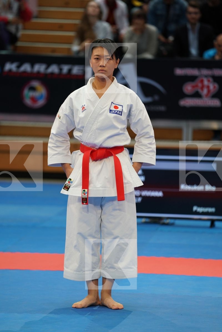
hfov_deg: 6.9
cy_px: 166
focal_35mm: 200
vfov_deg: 10.3
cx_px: 111
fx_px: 1850
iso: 800
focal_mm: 200
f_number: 2.8
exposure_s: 1/500
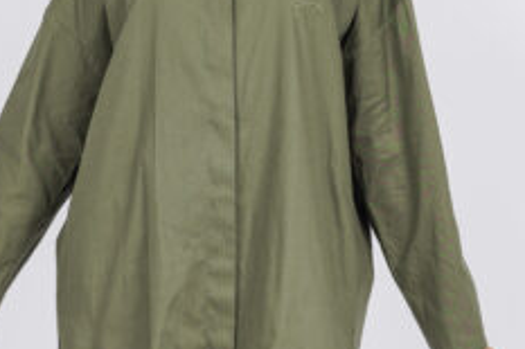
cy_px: 279
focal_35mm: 143
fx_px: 2084
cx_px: 246
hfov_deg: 14.4
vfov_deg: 9.6
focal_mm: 37
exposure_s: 1/250
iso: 100
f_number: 3.5
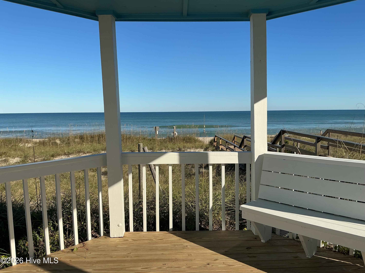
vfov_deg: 48.2
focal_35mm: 29
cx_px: 182
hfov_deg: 61.7
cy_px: 136
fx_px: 306
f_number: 1.8
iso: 25
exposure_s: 1/2801
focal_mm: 3
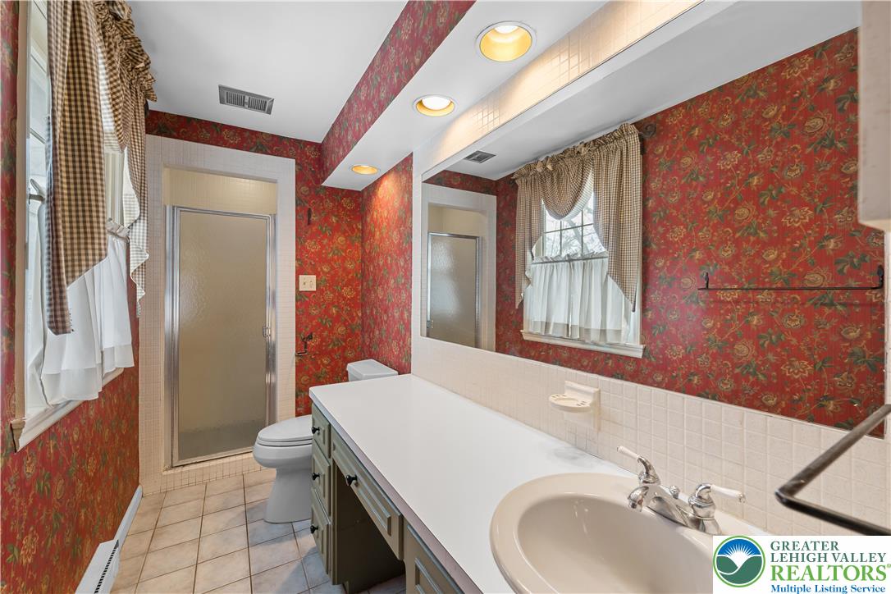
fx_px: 346
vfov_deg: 81.2
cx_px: 446
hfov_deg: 104.3
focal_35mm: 14
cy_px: 297
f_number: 9
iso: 250
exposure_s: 1/6
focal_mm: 14
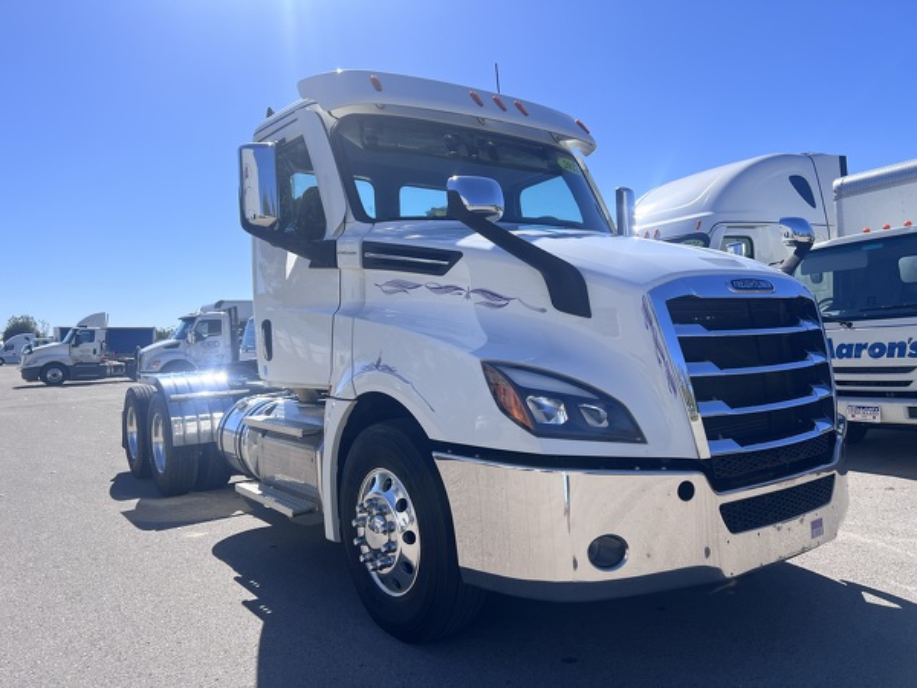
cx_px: 458
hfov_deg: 67.3
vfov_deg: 53.1
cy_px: 344
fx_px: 689
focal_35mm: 26
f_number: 1.5
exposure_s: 1/4630
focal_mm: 5.7
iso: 50
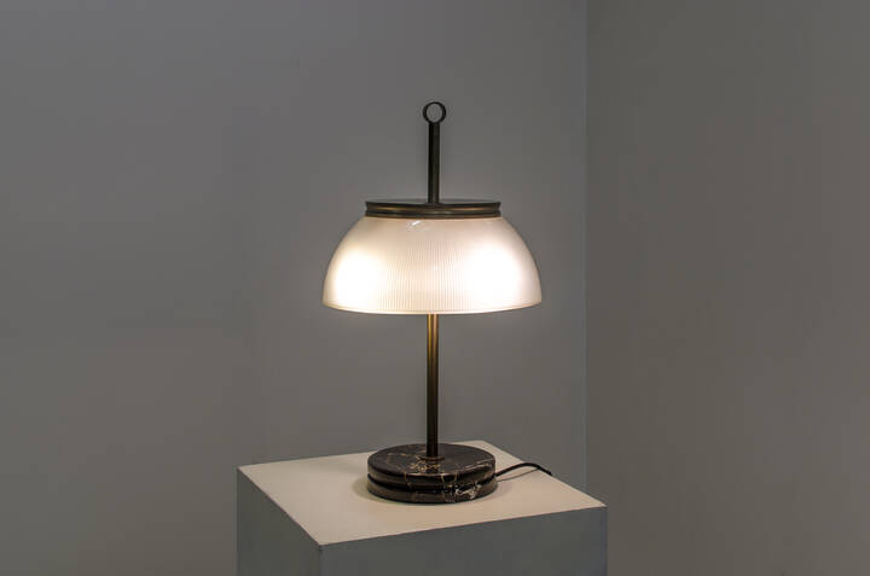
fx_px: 1266
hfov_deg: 37.9
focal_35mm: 52
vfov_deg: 25.6
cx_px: 435
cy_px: 288
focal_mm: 35
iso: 100
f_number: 8
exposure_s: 1/5
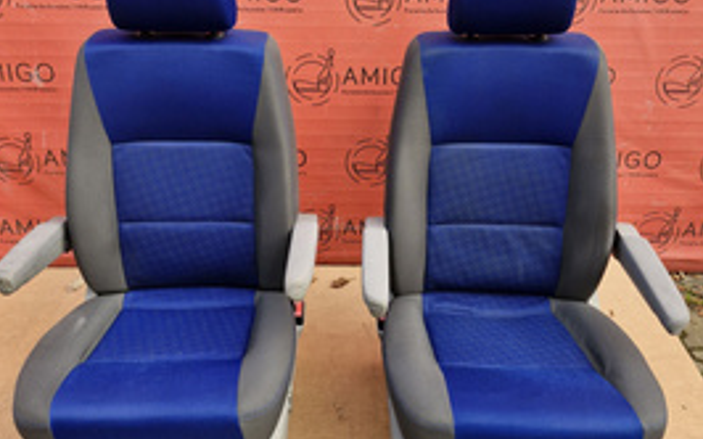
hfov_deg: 58.2
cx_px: 349
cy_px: 138
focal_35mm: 33
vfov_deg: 37.8
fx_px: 632
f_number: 1.8
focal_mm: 5.54
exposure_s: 1/180
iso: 50
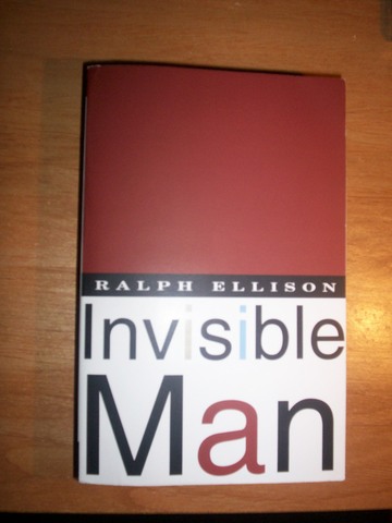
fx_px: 544
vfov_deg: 51.4
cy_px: 262
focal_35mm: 36
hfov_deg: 39.7
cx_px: 196
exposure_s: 1/64
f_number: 4.5
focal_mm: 5.9
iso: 140
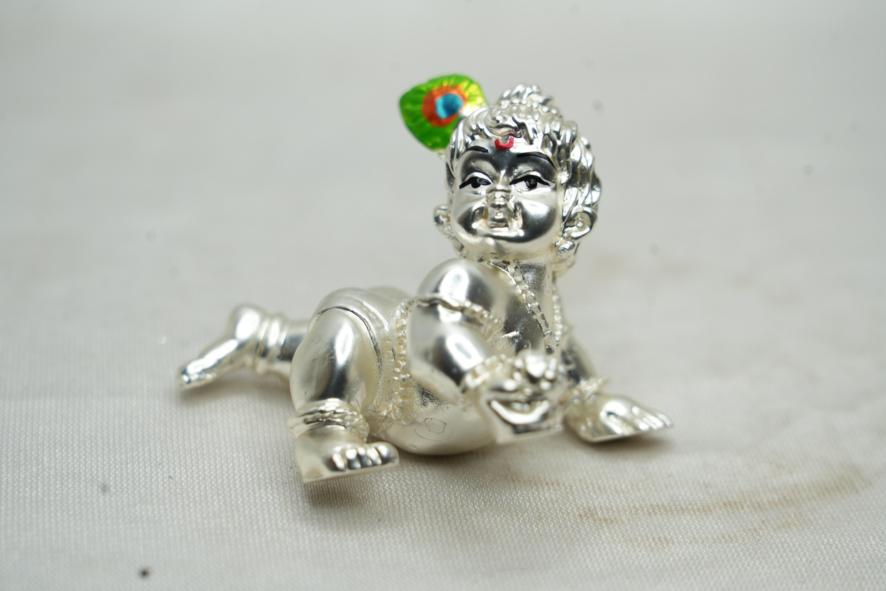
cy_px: 296
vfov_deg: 13.0
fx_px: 2584
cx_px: 443
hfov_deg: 19.5
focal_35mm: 105
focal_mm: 105
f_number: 7.1
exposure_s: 1/50
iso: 200
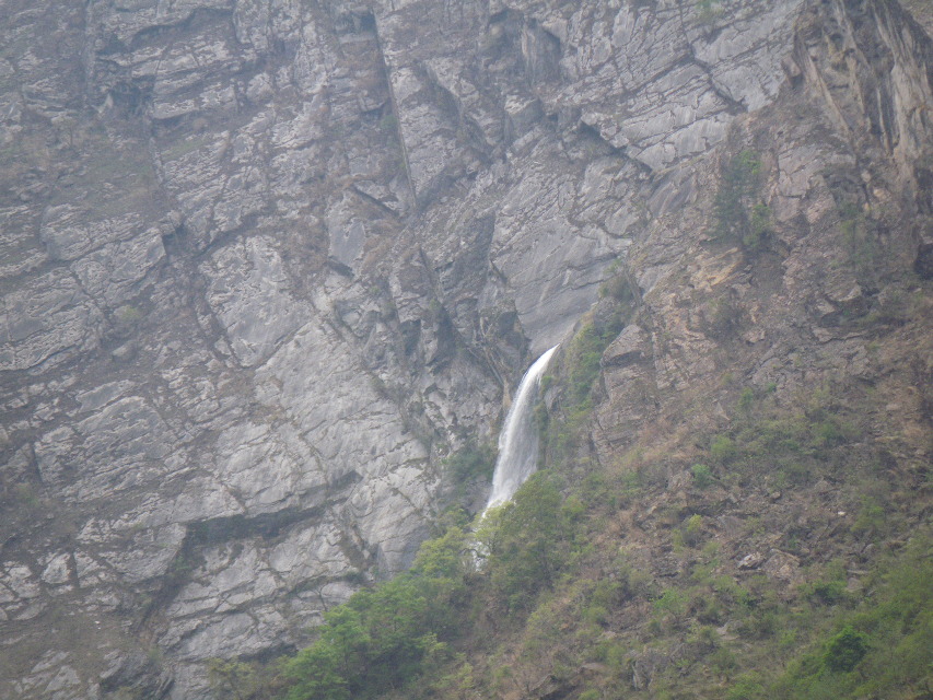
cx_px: 466
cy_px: 350
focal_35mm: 140
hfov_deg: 14.1
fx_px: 3774
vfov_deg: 10.6
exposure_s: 1/250
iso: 200
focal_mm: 25
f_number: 5.5
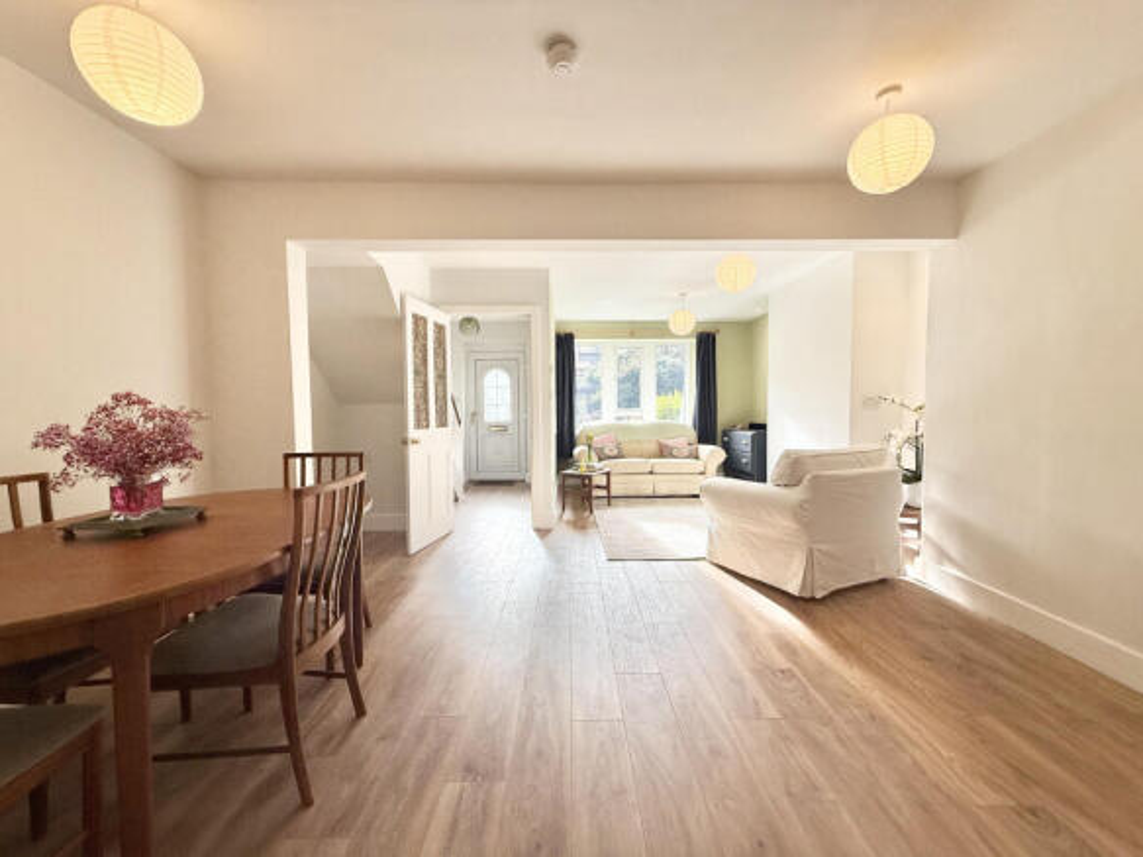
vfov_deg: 85.7
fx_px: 462
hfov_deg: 102.1
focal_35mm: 14
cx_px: 572
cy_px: 428
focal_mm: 2.22
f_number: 2.2
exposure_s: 1/245
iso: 64
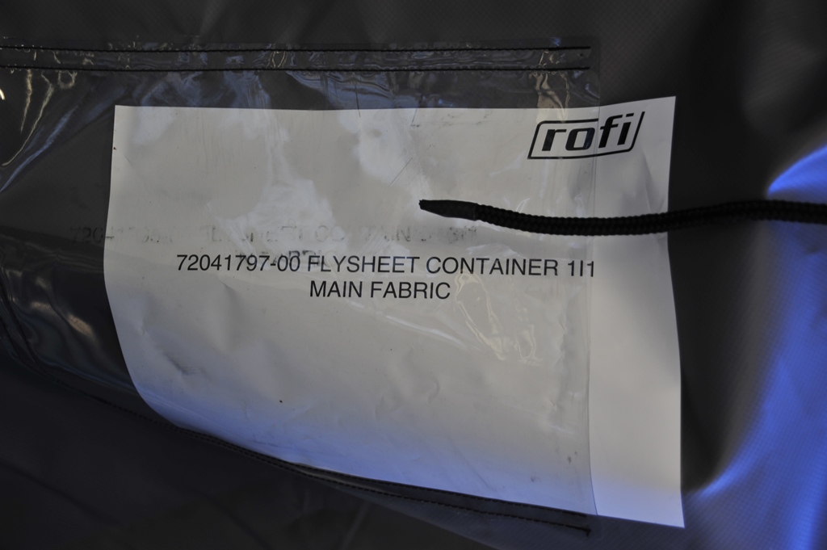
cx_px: 414
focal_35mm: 70
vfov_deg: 19.4
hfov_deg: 28.9
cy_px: 275
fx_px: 1607
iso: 200
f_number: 5
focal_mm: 70
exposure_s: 1/50
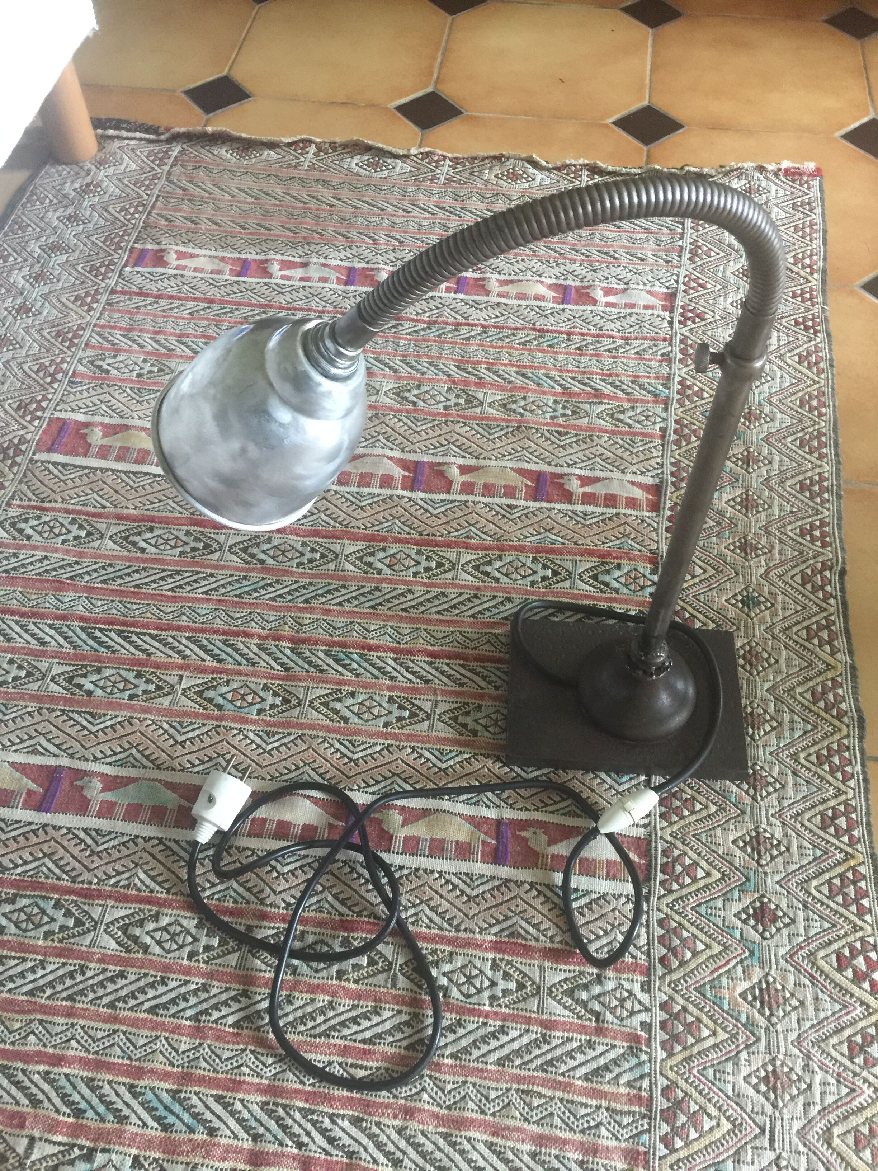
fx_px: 981
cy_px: 586
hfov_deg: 48.2
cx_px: 439
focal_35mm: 29
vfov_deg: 61.7
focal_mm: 4.15
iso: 100
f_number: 2.2
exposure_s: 1/10
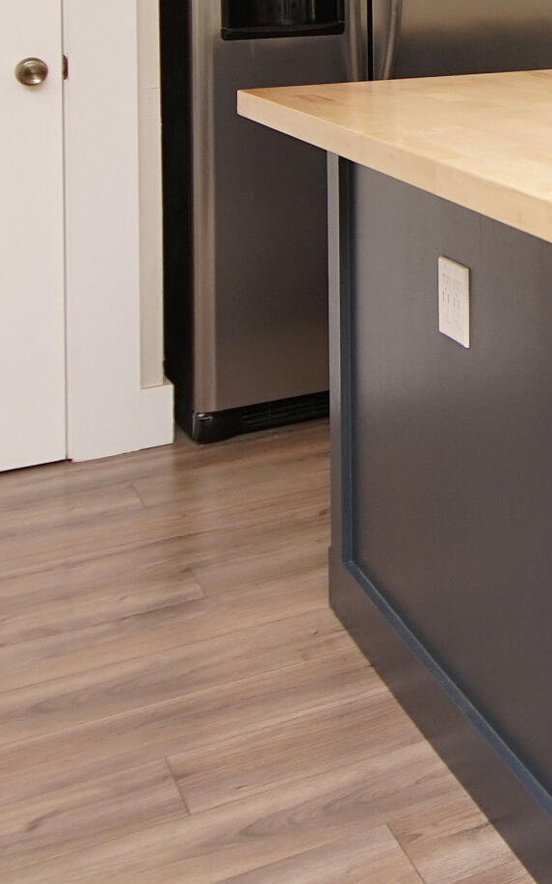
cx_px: 1007
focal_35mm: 60
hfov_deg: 17.4
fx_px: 1444
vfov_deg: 30.7
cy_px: -66
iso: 320
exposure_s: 1/60
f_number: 5
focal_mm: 12
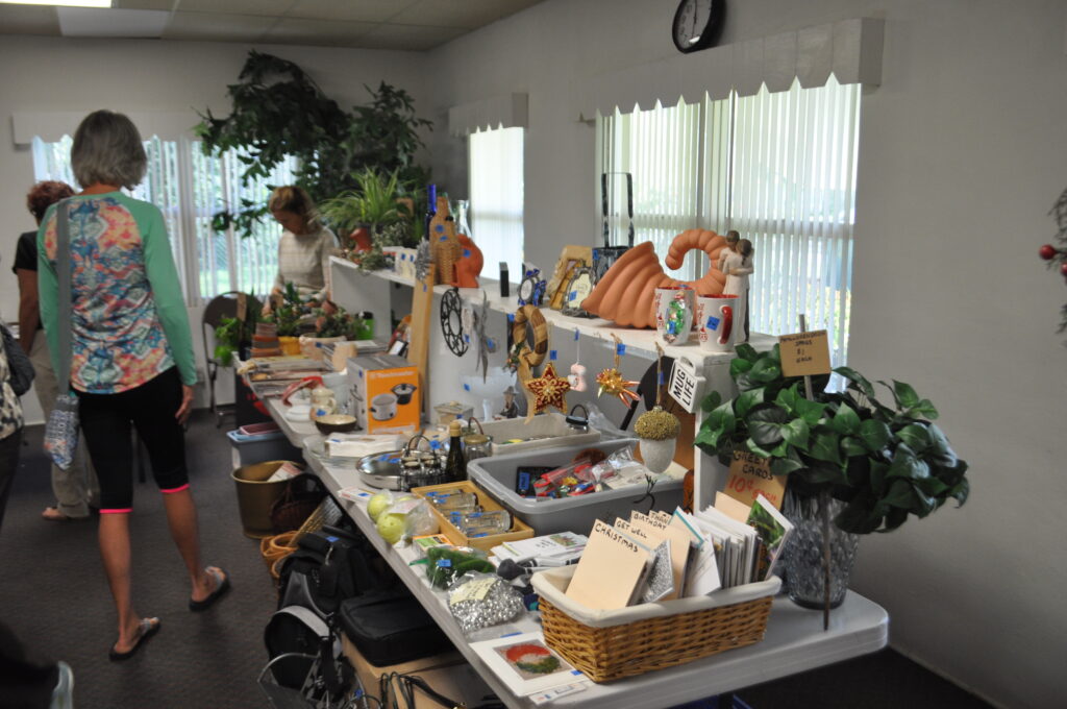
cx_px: 534
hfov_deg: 62.0
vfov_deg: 43.5
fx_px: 888
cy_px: 354
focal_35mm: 30
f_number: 4
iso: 560
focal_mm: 20
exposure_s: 1/60
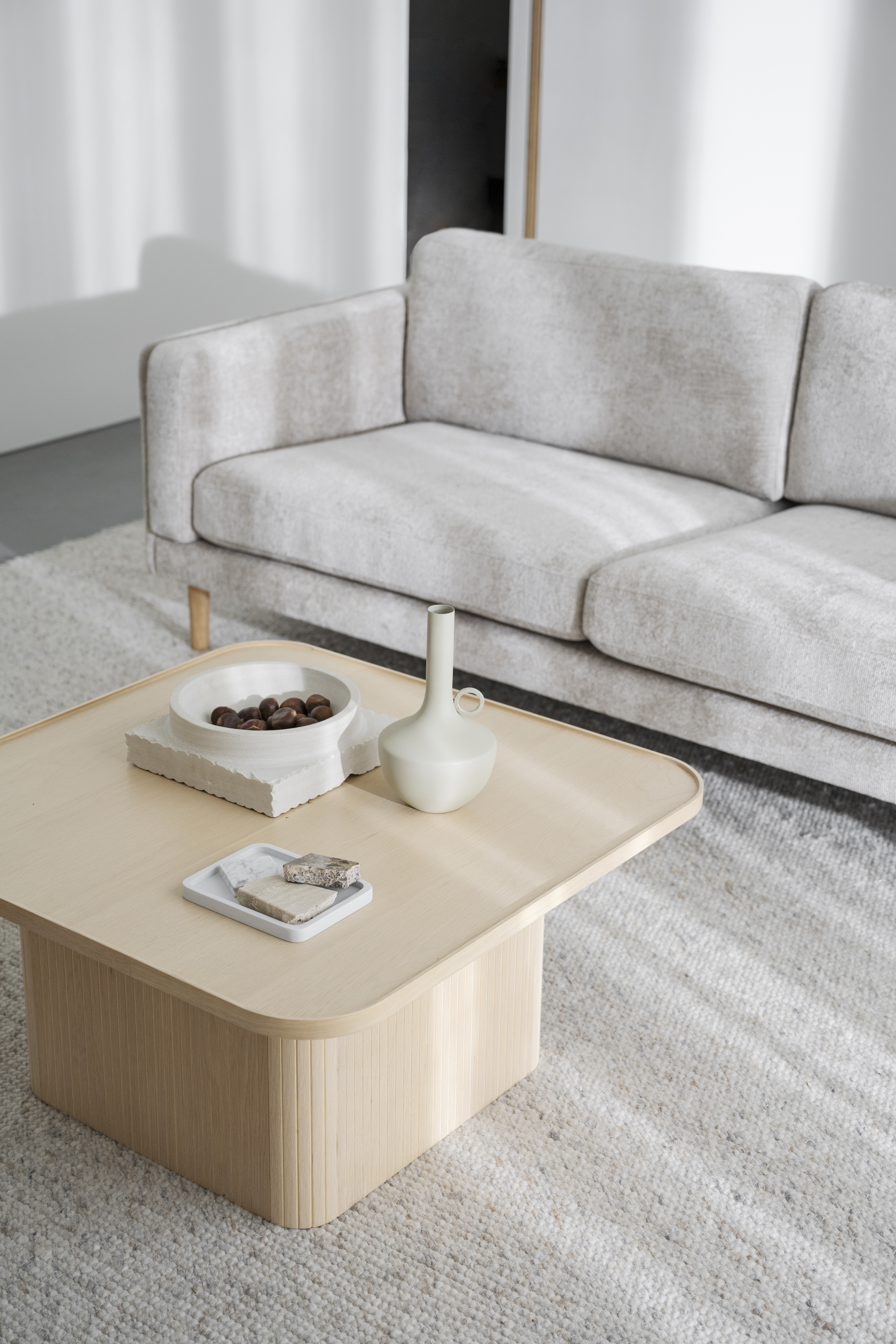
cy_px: 672
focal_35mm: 50
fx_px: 1866
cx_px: 448
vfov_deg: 39.6
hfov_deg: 27.0
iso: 320
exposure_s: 1/50
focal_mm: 50
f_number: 4
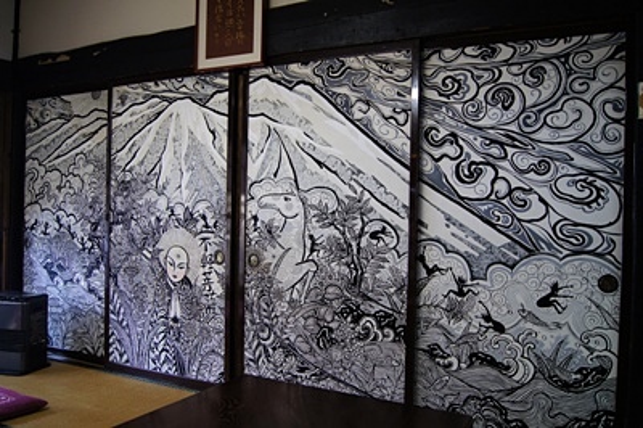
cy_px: 214
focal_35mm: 30
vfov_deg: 43.5
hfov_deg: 62.0
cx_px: 322
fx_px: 535
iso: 250
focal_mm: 20
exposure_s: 1/40
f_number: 4
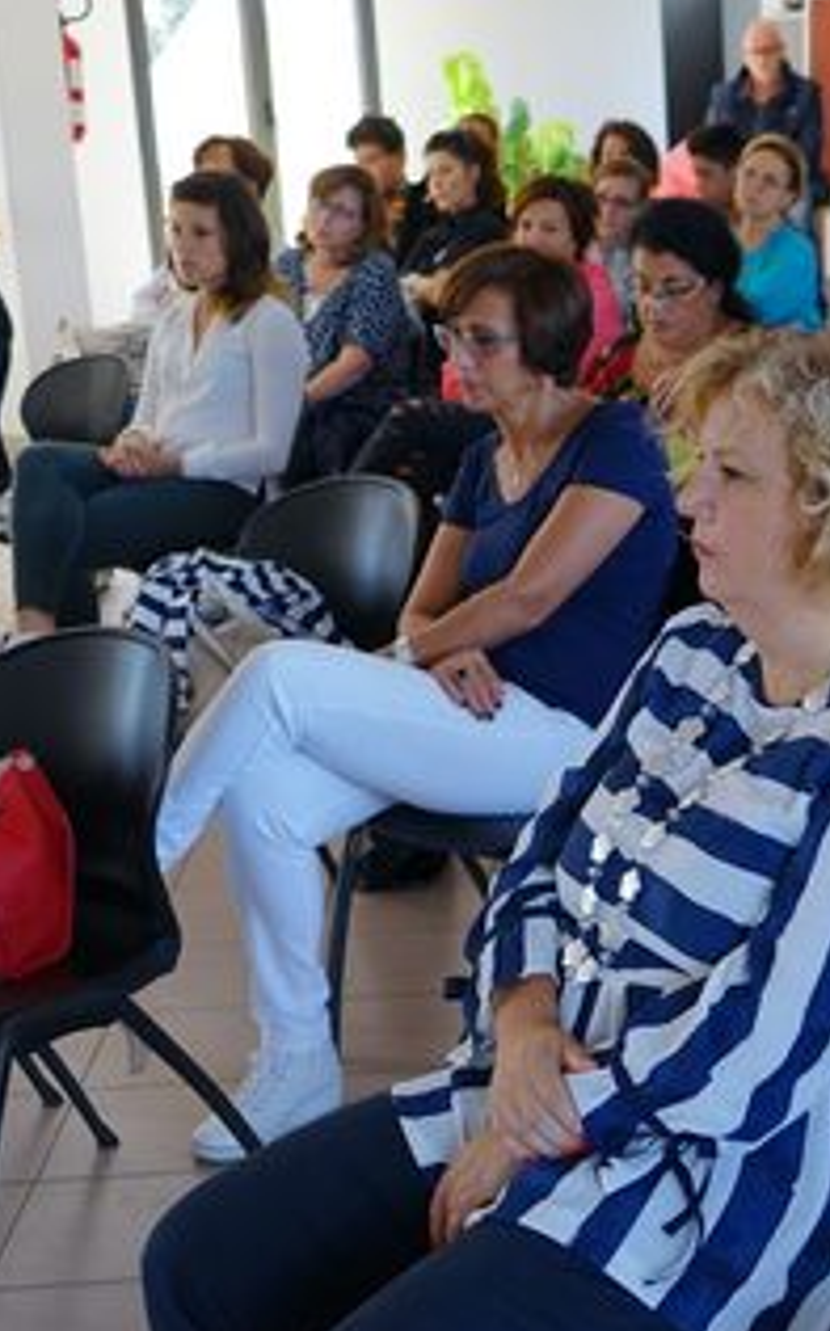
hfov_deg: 20.5
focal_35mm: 62
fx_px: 2248
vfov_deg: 33.0
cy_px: 693
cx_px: 729
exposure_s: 1/200
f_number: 4
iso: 1000
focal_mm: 30
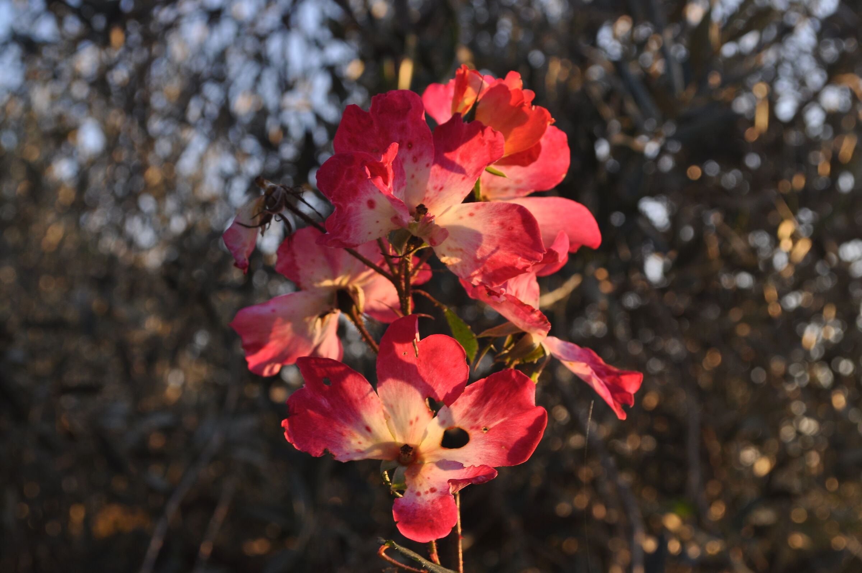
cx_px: 431
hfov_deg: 33.4
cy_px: 286
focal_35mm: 60
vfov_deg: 22.6
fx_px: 1435
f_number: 8
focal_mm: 40
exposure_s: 1/125
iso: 200
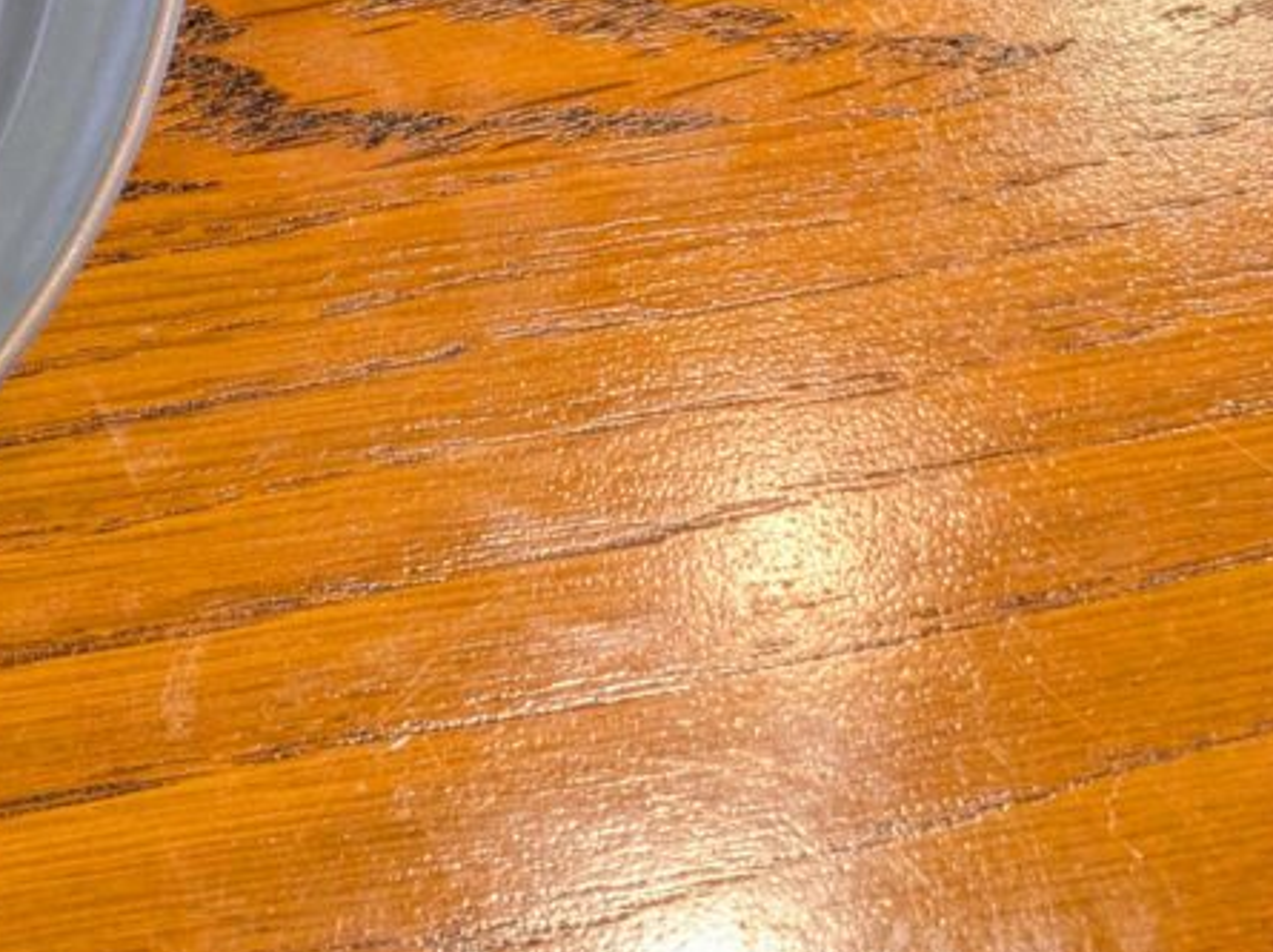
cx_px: -89
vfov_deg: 19.2
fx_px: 2646
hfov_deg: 25.3
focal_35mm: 72
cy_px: -193
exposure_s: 1/40
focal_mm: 5.43
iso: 153
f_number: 1.89
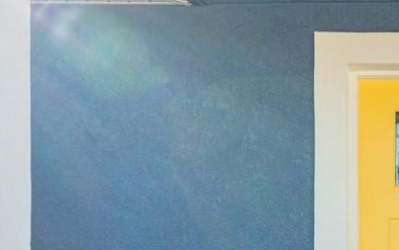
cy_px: 286
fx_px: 718
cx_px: 450
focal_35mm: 66
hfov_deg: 28.0
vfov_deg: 18.8
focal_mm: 16
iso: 250
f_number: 8
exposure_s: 1/125
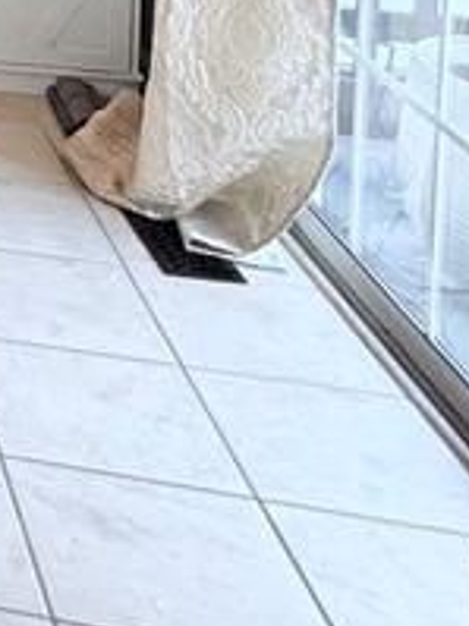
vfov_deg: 21.3
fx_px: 1374
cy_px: -330
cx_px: -784
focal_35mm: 76
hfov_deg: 12.7
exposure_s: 1/120
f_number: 2.2
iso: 320
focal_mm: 2.22
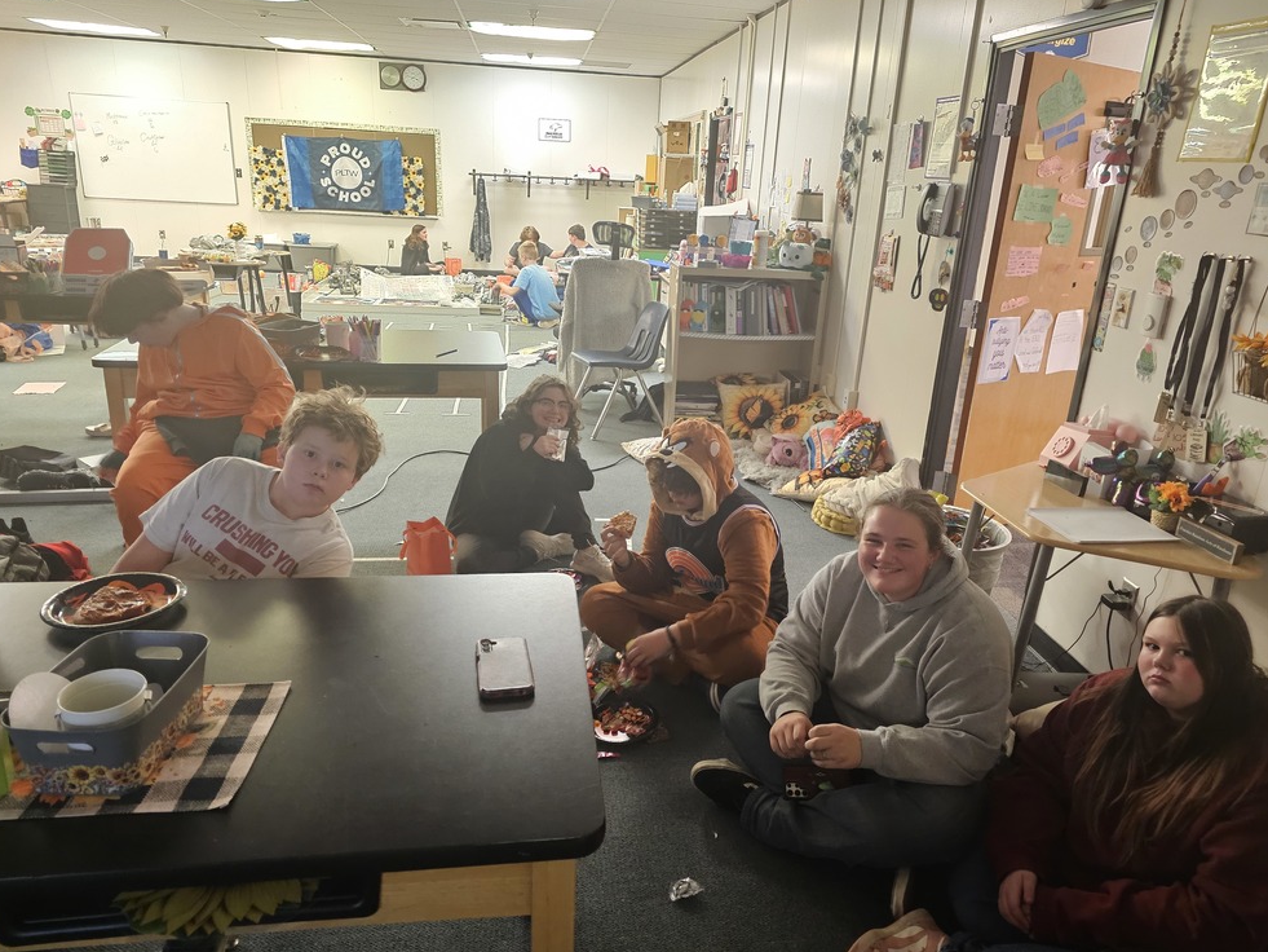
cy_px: 458
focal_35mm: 24
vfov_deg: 56.8
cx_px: 646
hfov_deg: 71.6
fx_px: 879
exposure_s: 1/24
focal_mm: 6.3
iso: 1250
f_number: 1.7
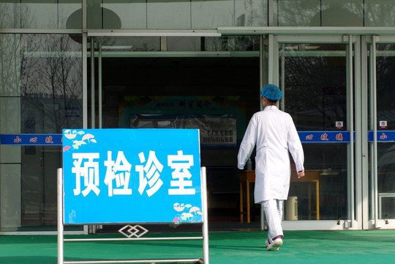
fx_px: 1317
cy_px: 132
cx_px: 198
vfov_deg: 11.4
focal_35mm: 120
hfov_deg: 17.1
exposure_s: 1/4000
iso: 640
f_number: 3.2
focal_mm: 80
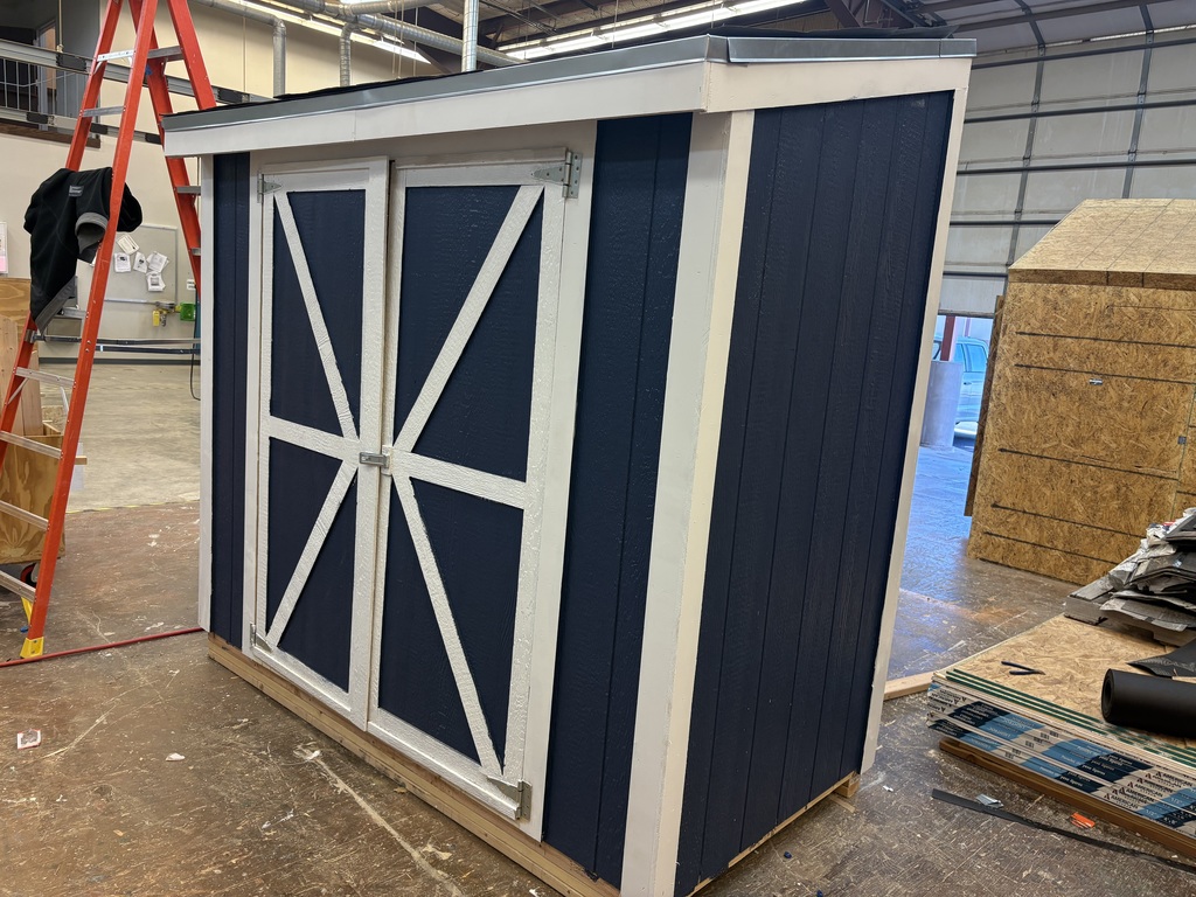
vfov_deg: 53.1
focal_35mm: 26
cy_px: 448
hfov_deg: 67.3
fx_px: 898
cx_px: 598
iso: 100
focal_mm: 5.96
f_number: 1.6
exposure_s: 1/120
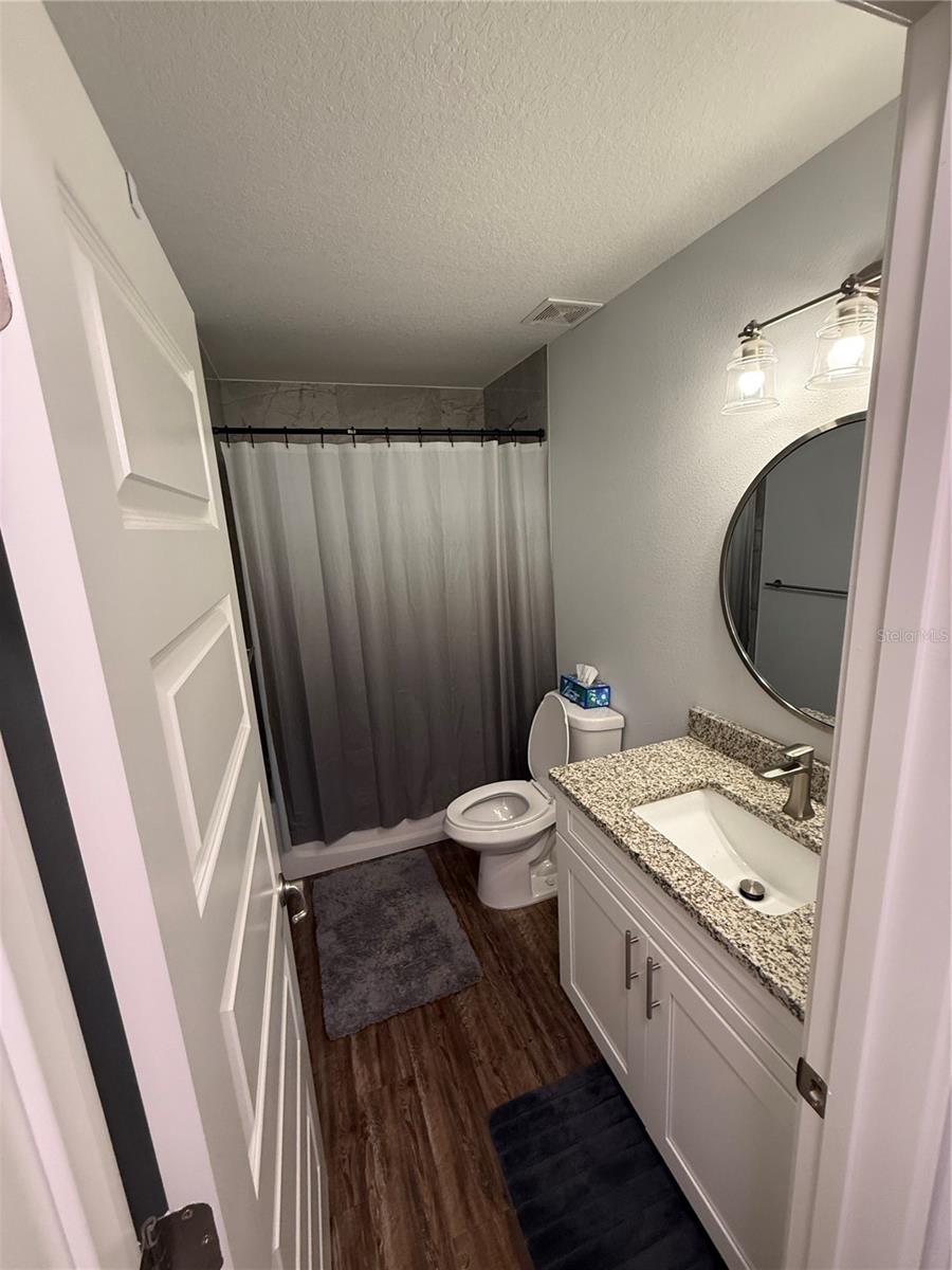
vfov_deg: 102.1
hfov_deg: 85.7
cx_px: 476
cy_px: 635
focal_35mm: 14
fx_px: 513
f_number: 2.2
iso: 250
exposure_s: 1/120
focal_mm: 2.22
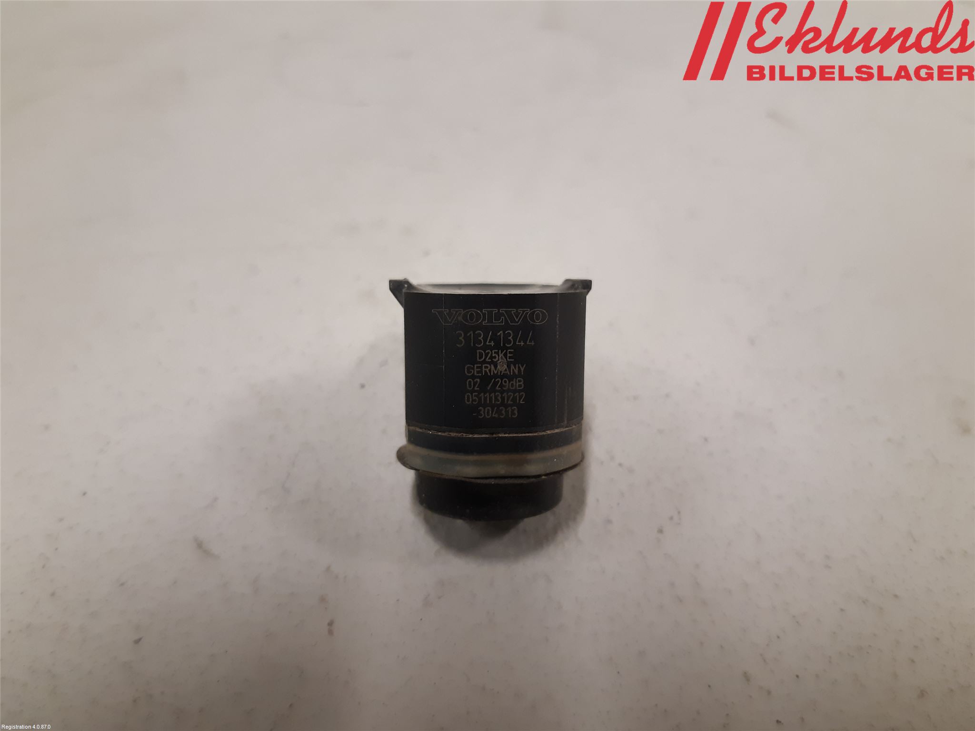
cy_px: 366
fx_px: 732
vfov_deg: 53.1
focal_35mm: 26
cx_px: 488
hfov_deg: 67.3
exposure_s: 1/50
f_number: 1.7
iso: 200
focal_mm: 3.93
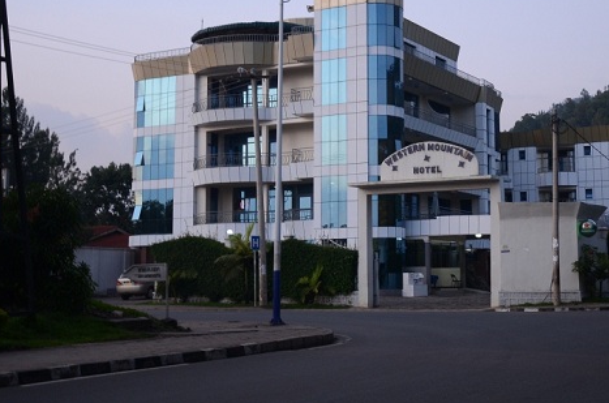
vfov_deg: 22.2
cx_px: 382
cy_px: 139
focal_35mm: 61
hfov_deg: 32.9
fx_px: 1025
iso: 500
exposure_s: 1/20
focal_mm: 27
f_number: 4
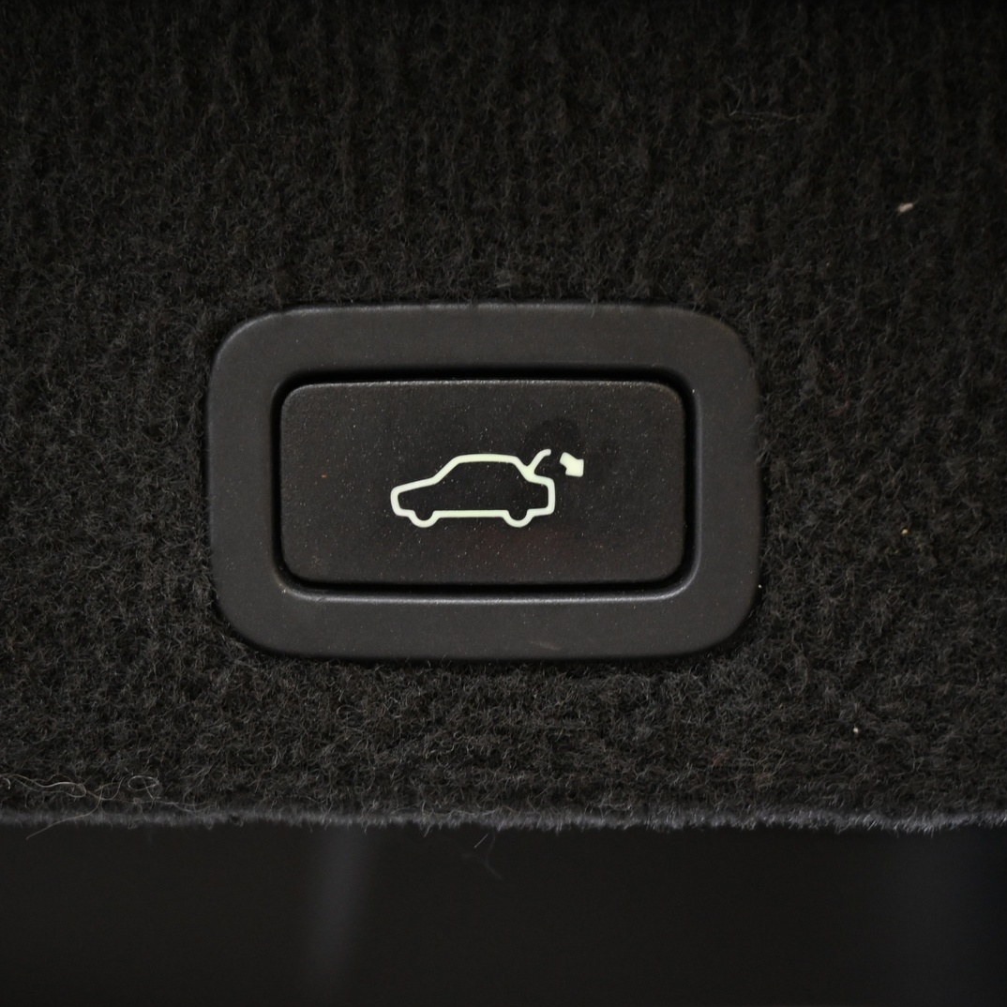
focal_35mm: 50
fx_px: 1646
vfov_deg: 34.0
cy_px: 504
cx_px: 474
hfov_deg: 34.0
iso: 1800
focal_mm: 26
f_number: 4.5
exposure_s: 1/40
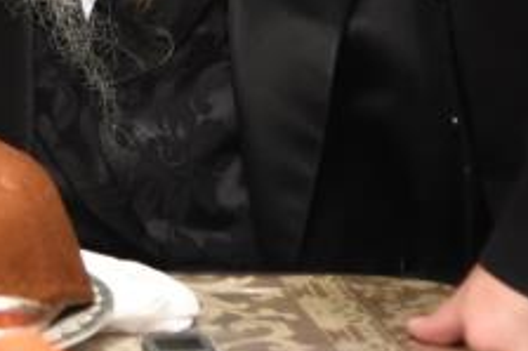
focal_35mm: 302
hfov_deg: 6.7
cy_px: -426
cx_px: -278
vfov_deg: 4.5
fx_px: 4426
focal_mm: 66
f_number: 4
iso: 4000
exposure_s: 1/60
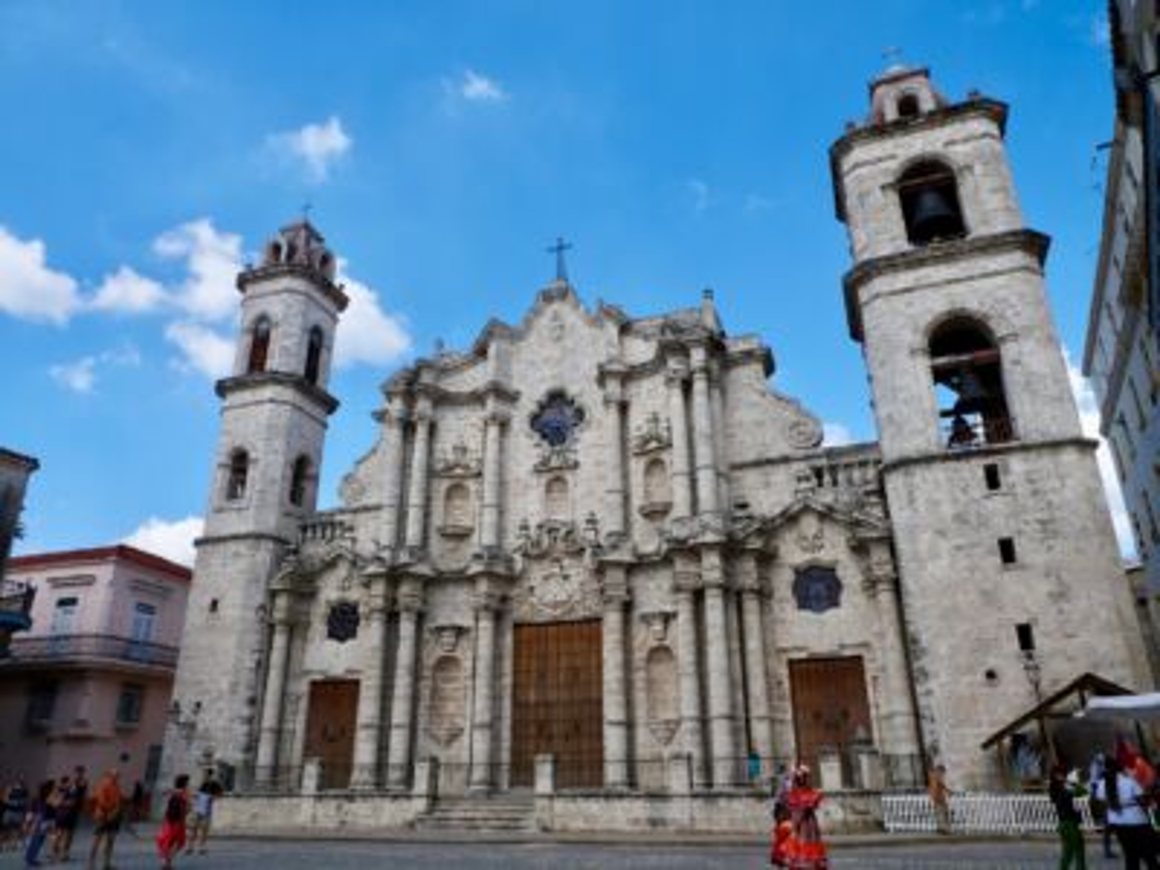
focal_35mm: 24
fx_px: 804
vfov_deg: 56.8
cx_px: 580
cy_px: 435
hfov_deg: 71.6
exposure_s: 1/200
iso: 200
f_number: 11
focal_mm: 12
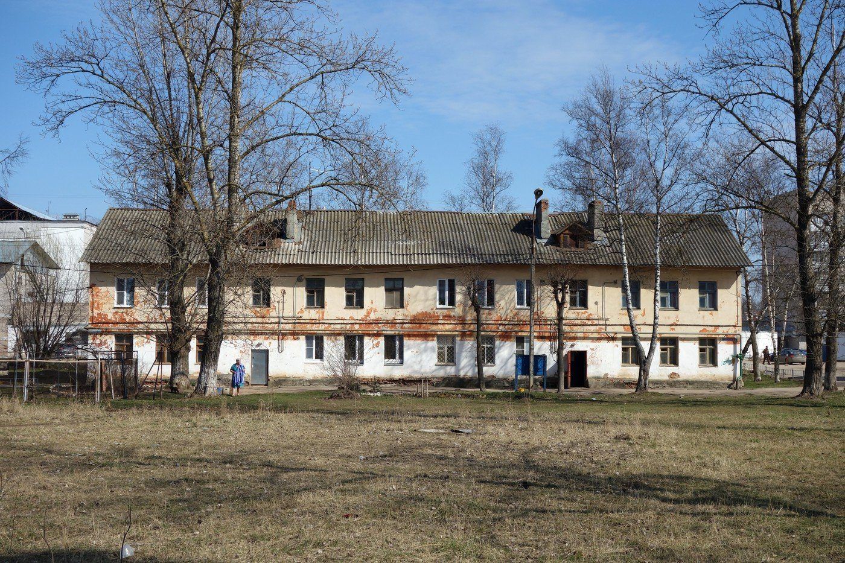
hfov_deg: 42.7
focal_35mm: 46
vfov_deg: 29.2
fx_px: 1080
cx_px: 422
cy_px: 282
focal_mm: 16.99
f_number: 5.6
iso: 125
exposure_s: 1/640
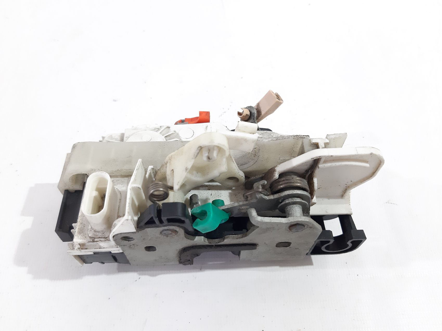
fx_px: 345
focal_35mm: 27
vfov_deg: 51.3
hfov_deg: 65.3
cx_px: 221
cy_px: 166
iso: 250
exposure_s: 1/50
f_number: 1.7
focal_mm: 3.93
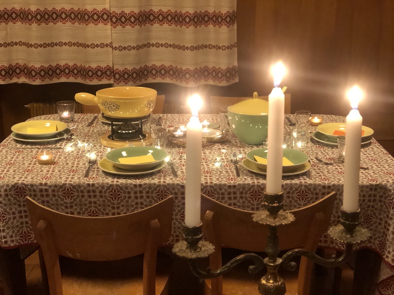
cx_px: 197
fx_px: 649
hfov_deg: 33.8
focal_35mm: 57
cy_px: 148
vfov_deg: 25.7
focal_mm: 6.6
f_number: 2.8
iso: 1000
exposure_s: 1/50
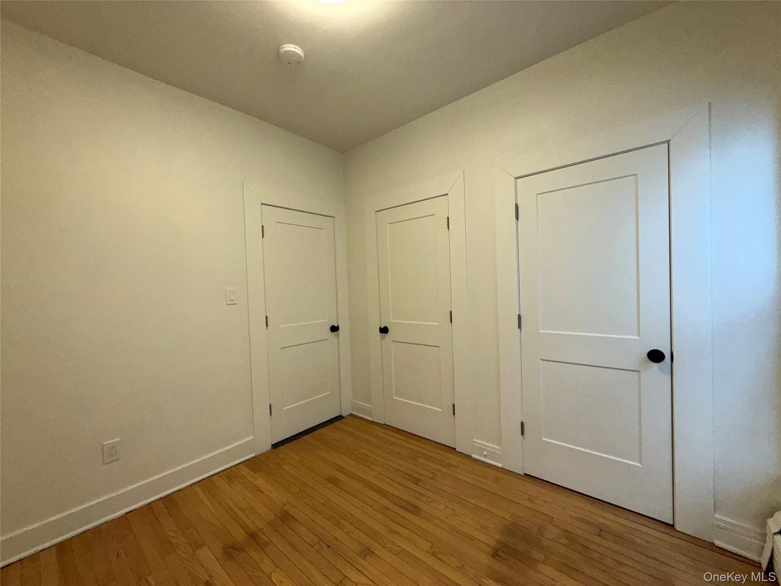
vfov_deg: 85.7
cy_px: 293
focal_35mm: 14
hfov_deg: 102.1
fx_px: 316
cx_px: 390
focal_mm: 2.22
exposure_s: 1/120
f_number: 2.2
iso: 125
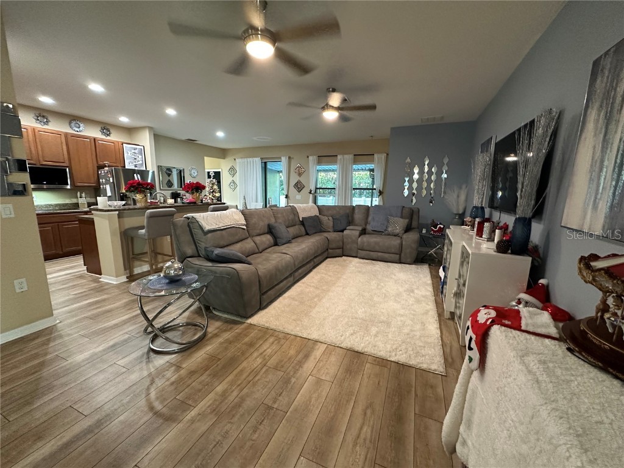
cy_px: 234
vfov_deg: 85.7
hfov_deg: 102.1
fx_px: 252
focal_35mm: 14
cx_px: 312
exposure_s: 1/60
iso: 500
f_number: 2.2
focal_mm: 2.22
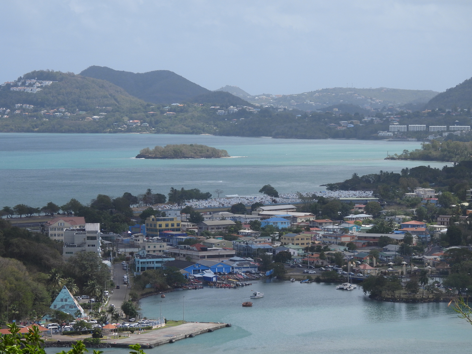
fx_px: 2045
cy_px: 177
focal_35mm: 150
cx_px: 236
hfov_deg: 13.2
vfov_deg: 9.9
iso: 100
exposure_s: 1/1000
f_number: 4.5
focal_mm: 26.8
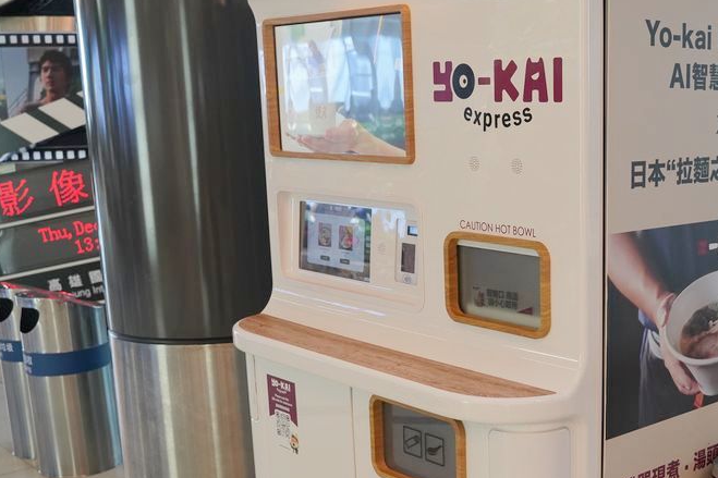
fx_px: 1017
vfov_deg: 26.2
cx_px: 560
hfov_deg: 37.7
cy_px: 343
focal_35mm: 51
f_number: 4
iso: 1600
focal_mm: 28
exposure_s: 1/160
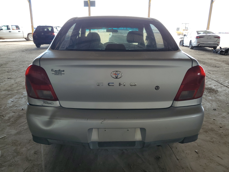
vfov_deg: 53.1
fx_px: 172
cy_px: 86
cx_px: 114
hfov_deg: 67.3
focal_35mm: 26
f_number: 1.5
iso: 50
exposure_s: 1/128
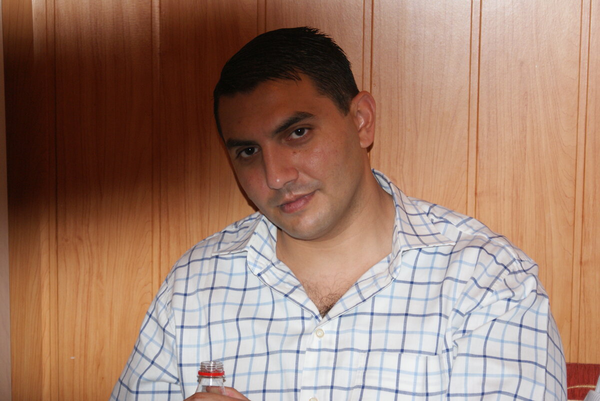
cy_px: 200
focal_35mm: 105
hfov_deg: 19.4
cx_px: 300
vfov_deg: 13.1
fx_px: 1752
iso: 400
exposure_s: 1/125
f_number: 5.6
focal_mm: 70
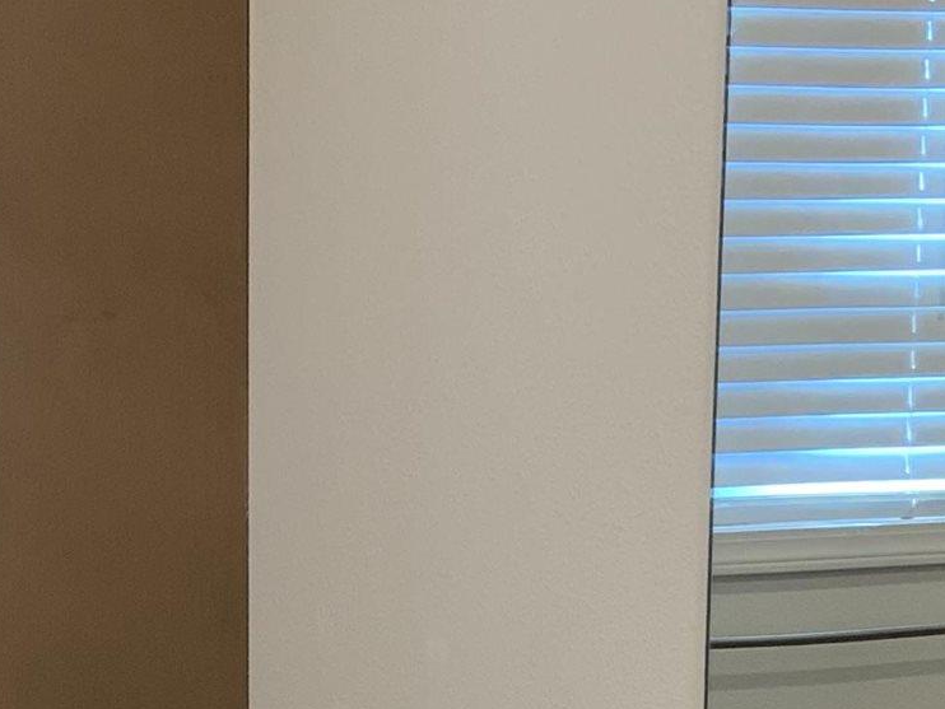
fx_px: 3277
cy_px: 1090
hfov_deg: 16.2
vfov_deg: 11.8
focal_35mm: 120
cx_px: 125
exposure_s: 1/60
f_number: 1.8
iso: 40
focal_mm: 3
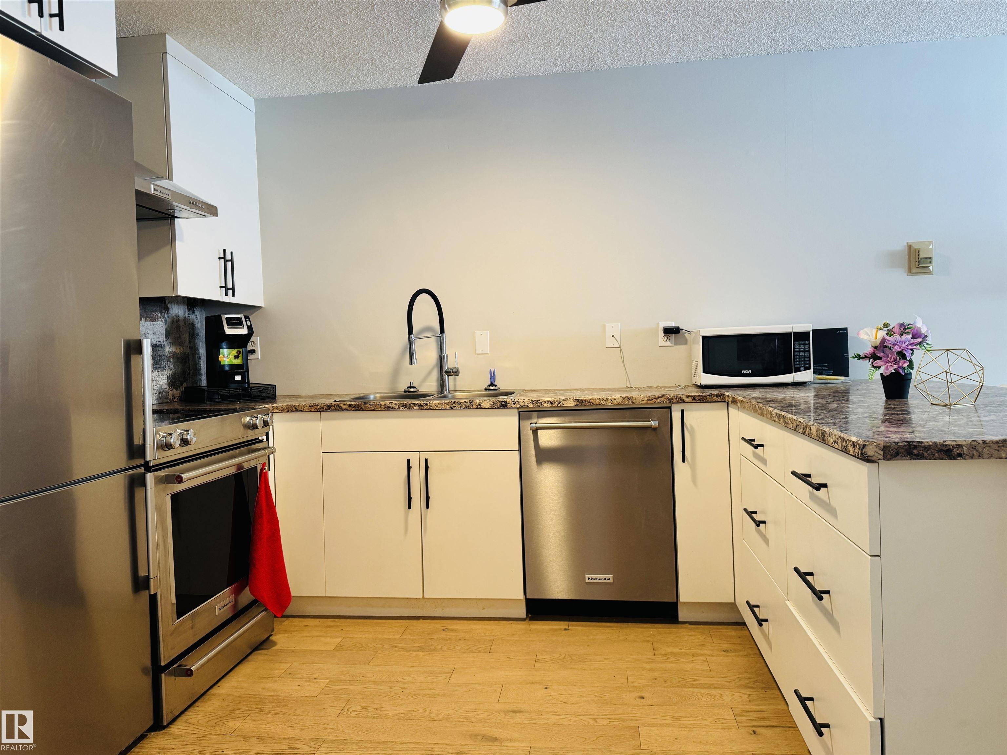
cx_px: 504
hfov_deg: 71.6
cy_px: 378
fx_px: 698
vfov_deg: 56.8
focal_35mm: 24
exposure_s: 1/60
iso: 160
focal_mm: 6.76
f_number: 1.78
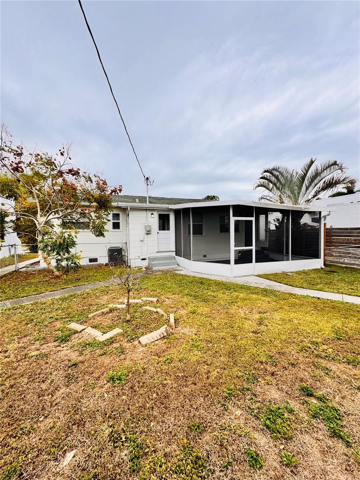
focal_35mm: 14
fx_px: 194
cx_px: 180
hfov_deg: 85.7
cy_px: 240
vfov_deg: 102.1
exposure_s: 1/600
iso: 40
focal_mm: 2.22
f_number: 2.2
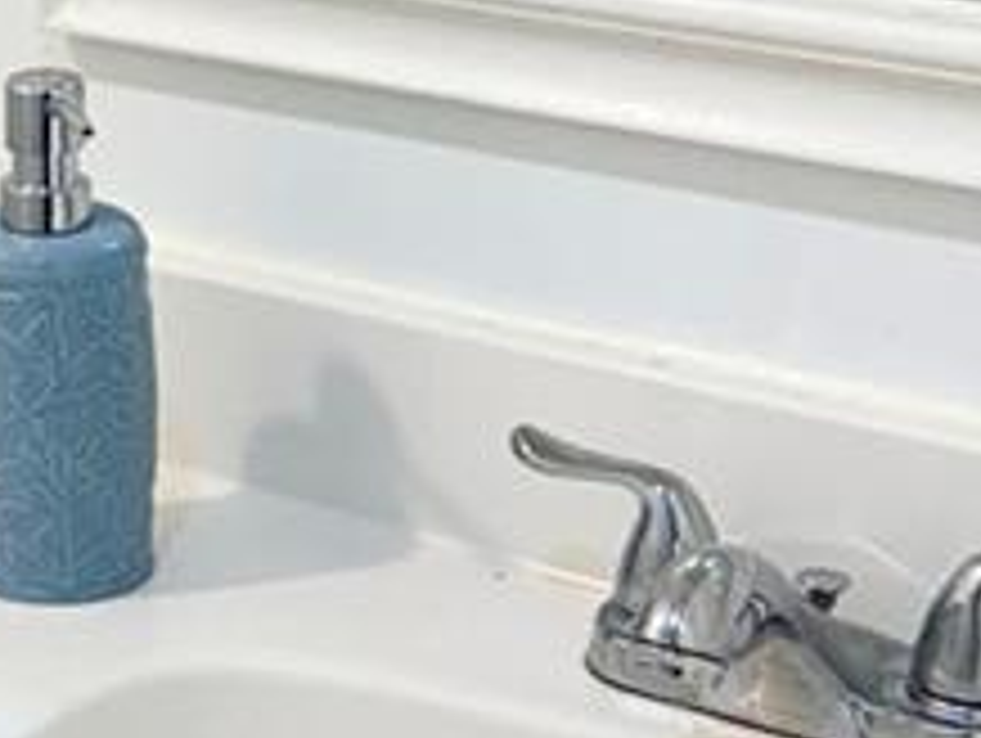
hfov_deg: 14.2
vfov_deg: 11.2
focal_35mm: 132
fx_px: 3745
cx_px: -342
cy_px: 99
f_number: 1.78
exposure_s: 1/142
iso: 64
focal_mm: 6.76
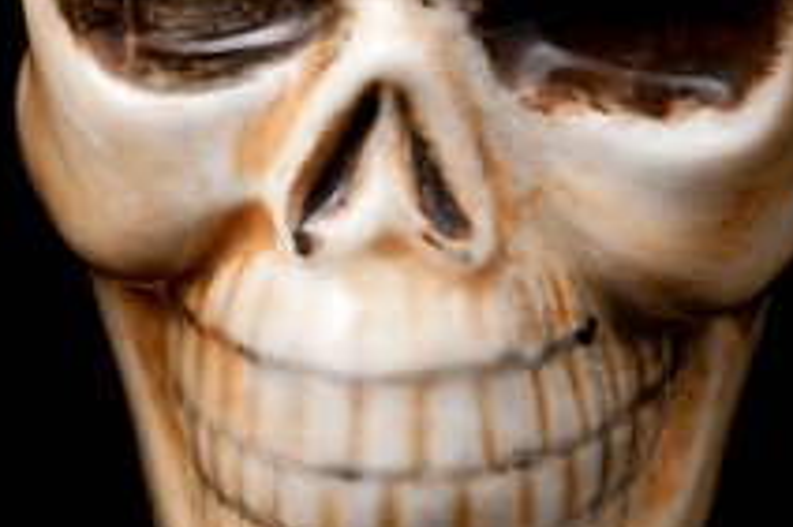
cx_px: -56
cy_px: 28
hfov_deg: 6.5
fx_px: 6977
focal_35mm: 317
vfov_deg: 4.3
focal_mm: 105
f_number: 11
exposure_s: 1/125
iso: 200
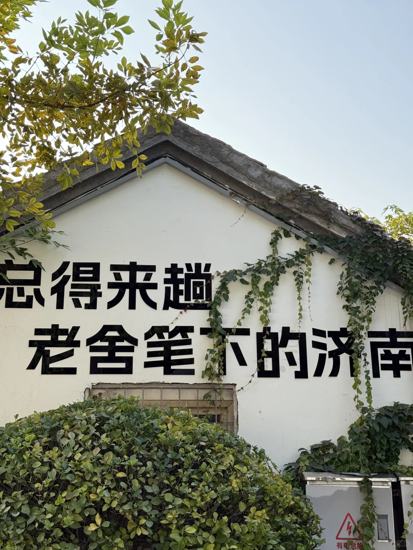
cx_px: 206
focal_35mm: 48
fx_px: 764
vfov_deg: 39.7
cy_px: 275
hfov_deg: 30.3
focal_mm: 6.76
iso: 100
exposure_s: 1/875
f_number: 1.78
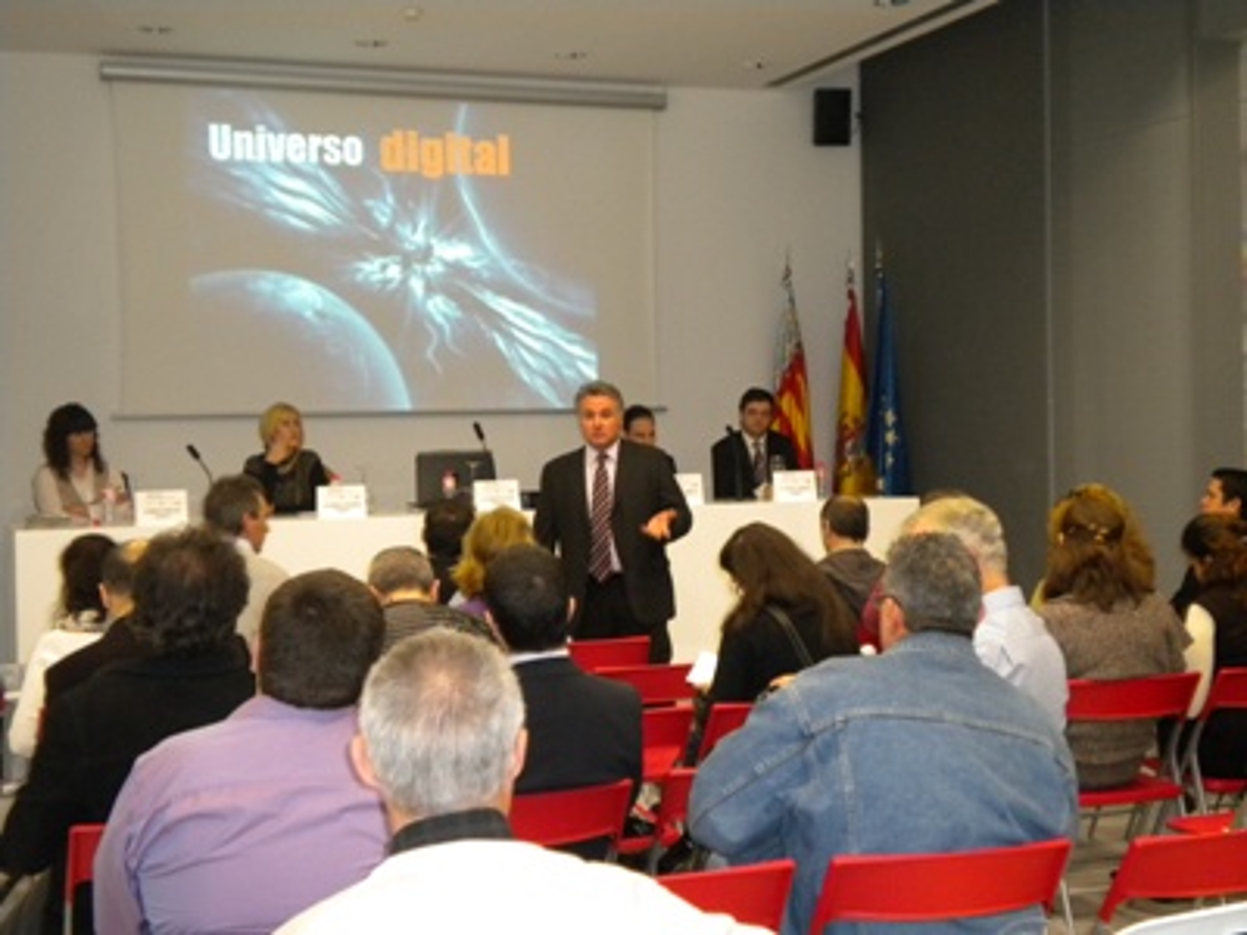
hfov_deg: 36.8
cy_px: 468
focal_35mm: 52
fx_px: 1873
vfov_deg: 28.0
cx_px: 624
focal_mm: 9.3
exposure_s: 1/30
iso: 400
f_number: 3.9
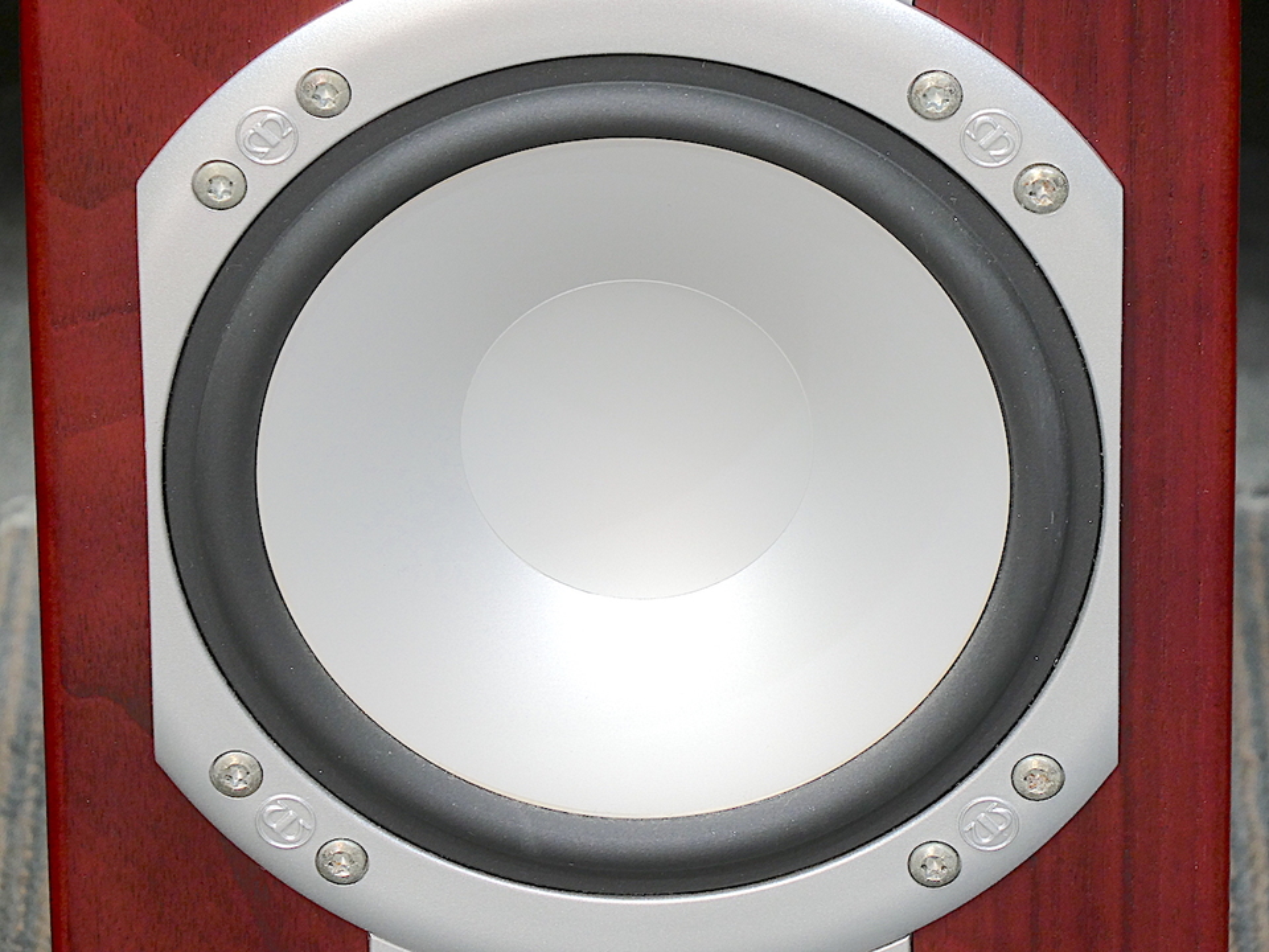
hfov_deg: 6.6
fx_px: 10998
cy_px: 476
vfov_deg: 5.0
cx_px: 634
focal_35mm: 300
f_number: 5.8
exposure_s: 1/4
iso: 200
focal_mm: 53.8
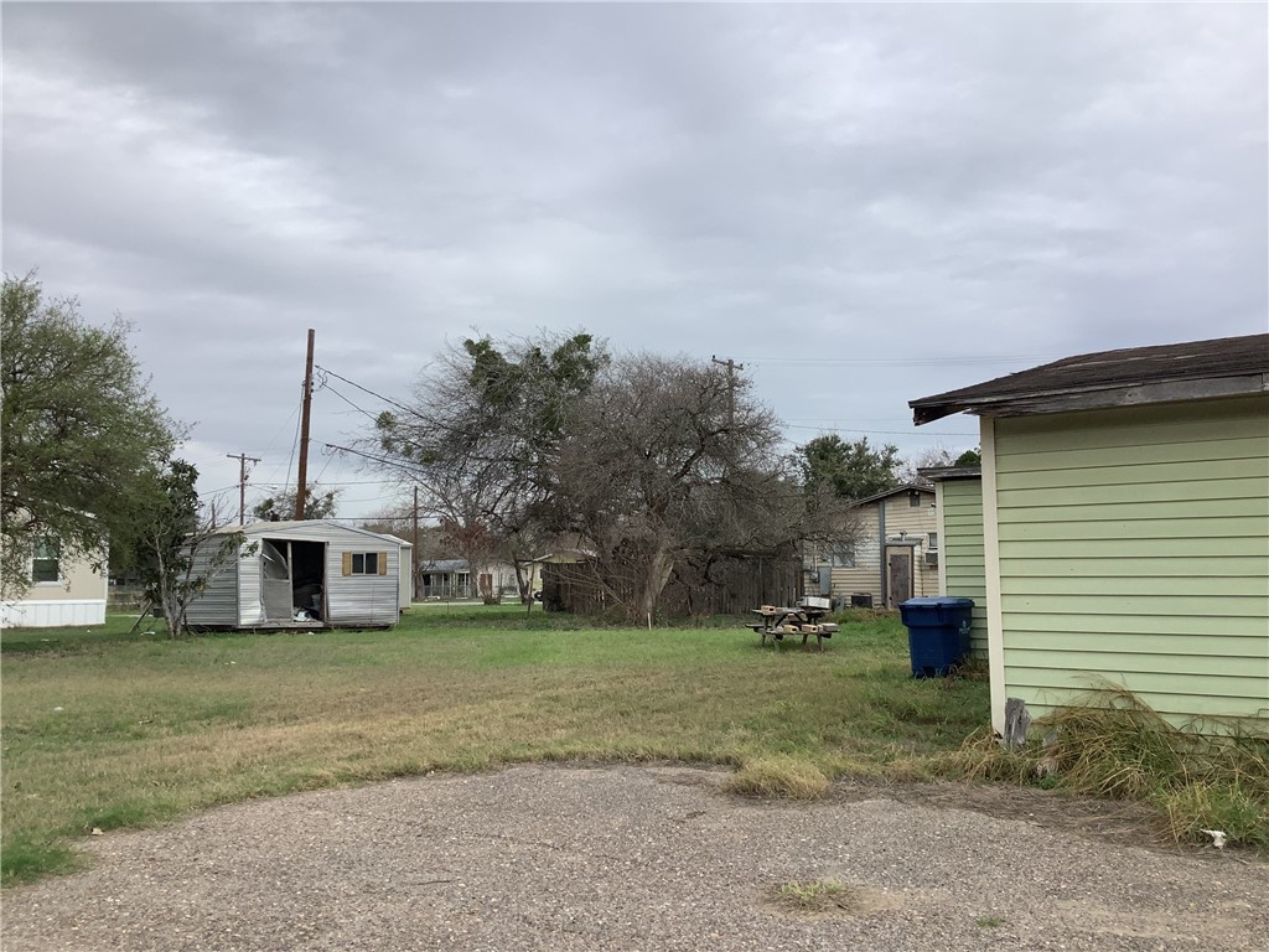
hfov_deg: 58.4
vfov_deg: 45.4
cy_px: 476
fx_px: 1136
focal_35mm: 31
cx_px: 634
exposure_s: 1/734
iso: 25
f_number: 2.4
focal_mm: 3.3
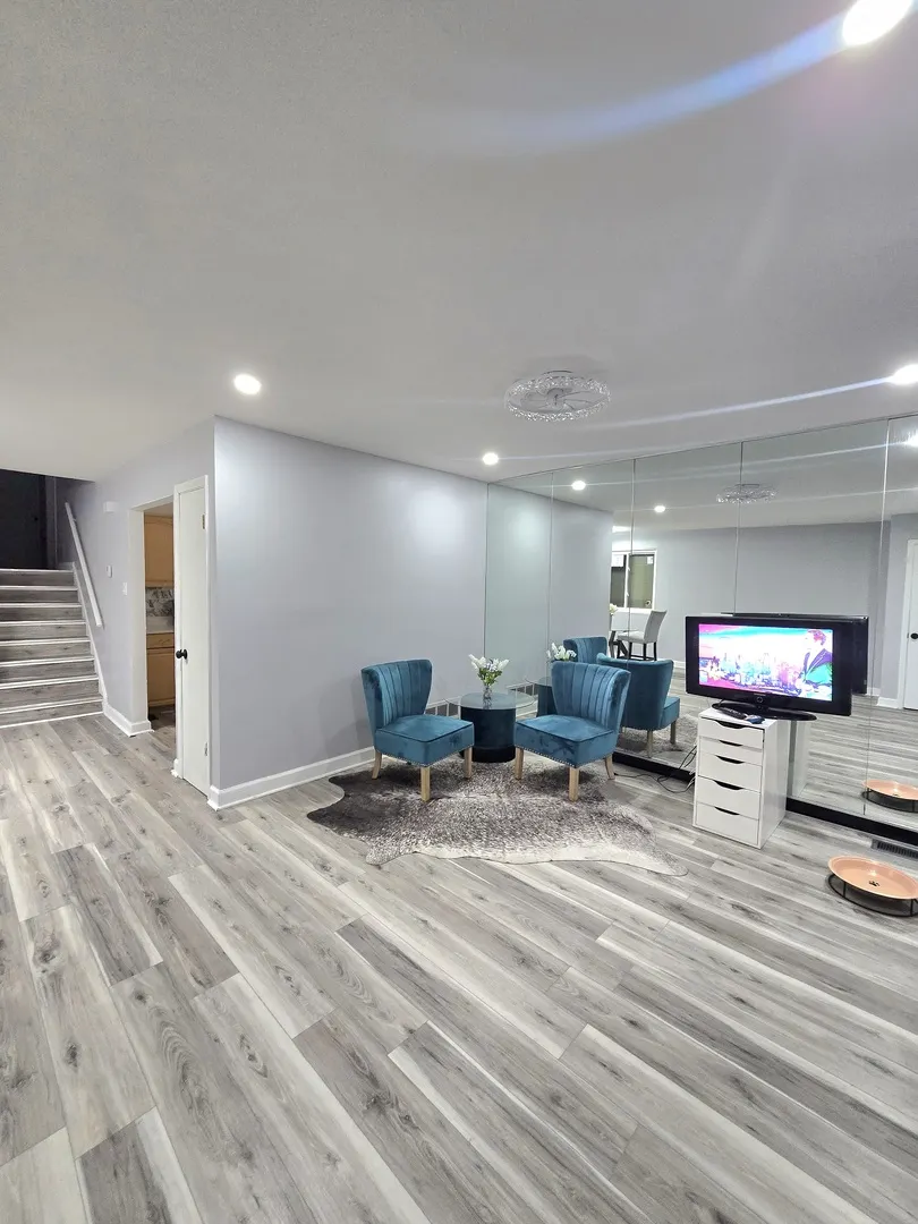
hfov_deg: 89.9
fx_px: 460
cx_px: 459
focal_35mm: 13
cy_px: 612
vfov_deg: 106.2
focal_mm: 2.2
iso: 320
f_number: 2.2
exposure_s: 1/60.2
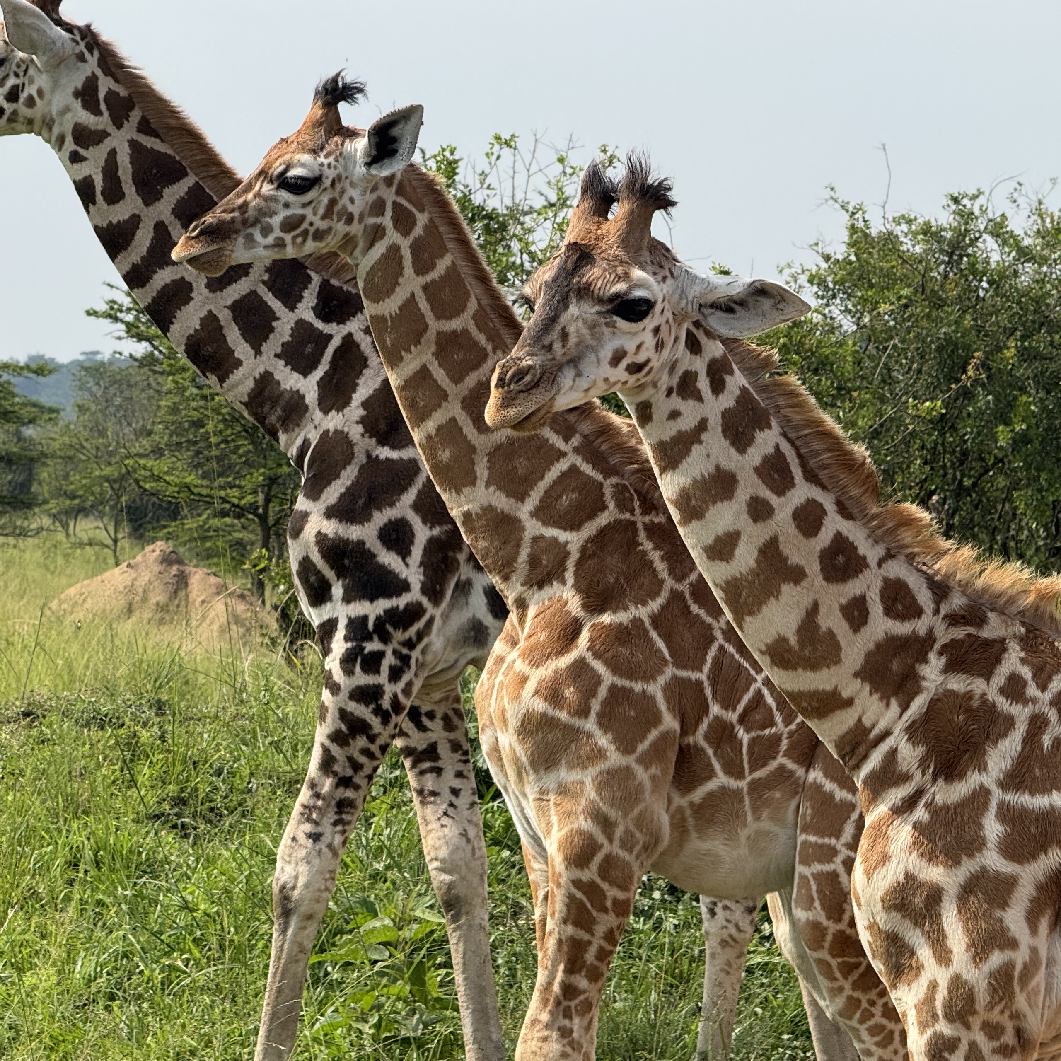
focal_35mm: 167
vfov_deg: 10.5
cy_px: 589
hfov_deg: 10.5
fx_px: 5791
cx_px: 459
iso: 50
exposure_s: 1/1248
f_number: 2.8
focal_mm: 15.66
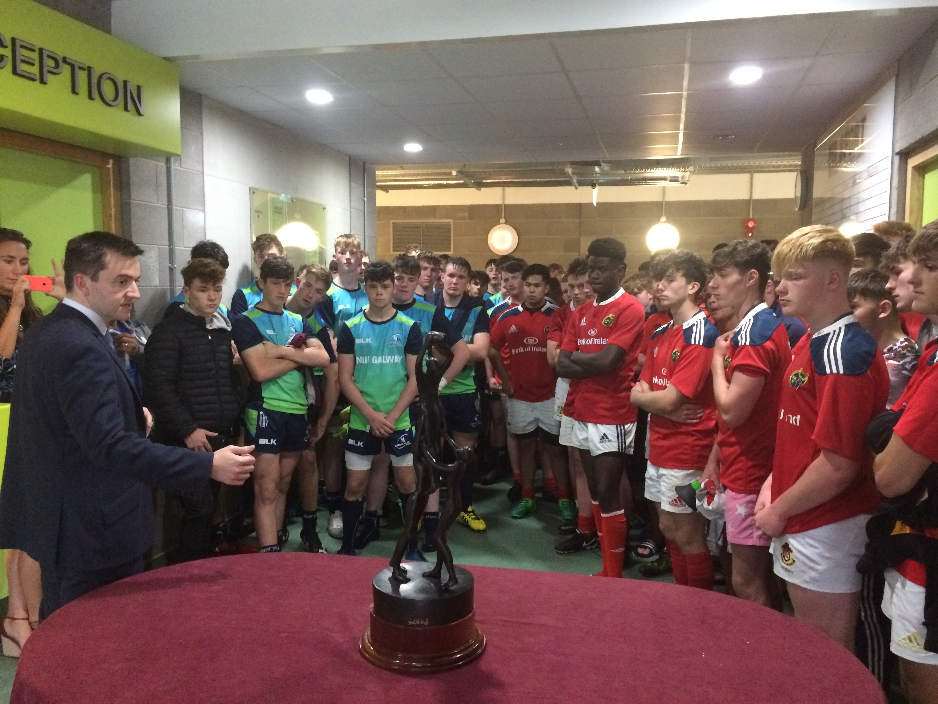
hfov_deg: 61.7
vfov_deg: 48.2
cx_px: 469
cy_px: 352
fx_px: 786
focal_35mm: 29
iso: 320
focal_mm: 4.15
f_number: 2.2
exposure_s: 1/25
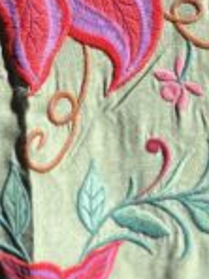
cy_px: 8
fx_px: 1135
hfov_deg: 10.5
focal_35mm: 141
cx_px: 53
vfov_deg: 13.8
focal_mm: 5.96
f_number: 1.6
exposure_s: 1/1953
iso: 50
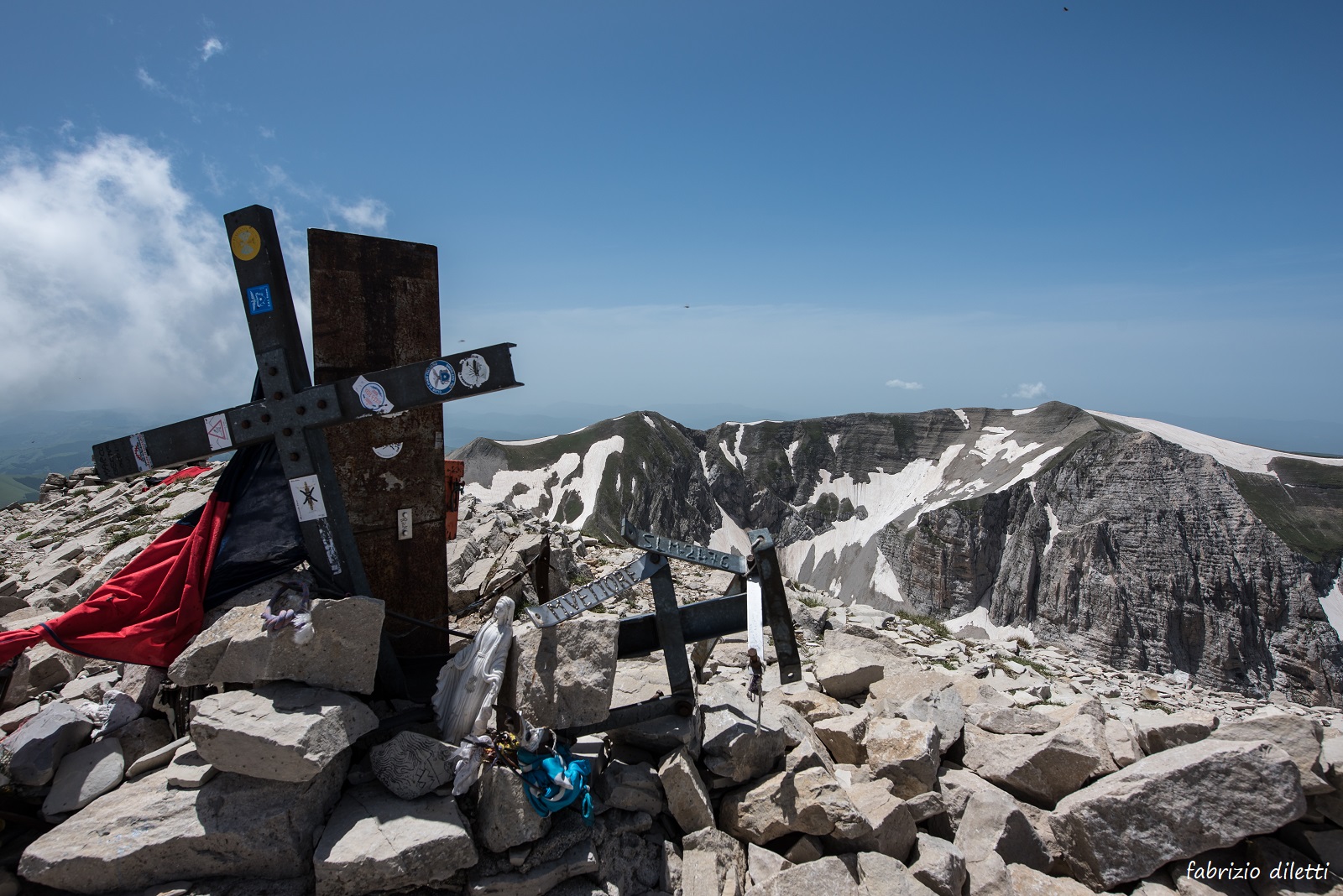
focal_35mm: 19
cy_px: 448
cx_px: 672
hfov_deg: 86.9
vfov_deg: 64.6
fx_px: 709
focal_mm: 19
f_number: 8
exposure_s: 1/800
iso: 100
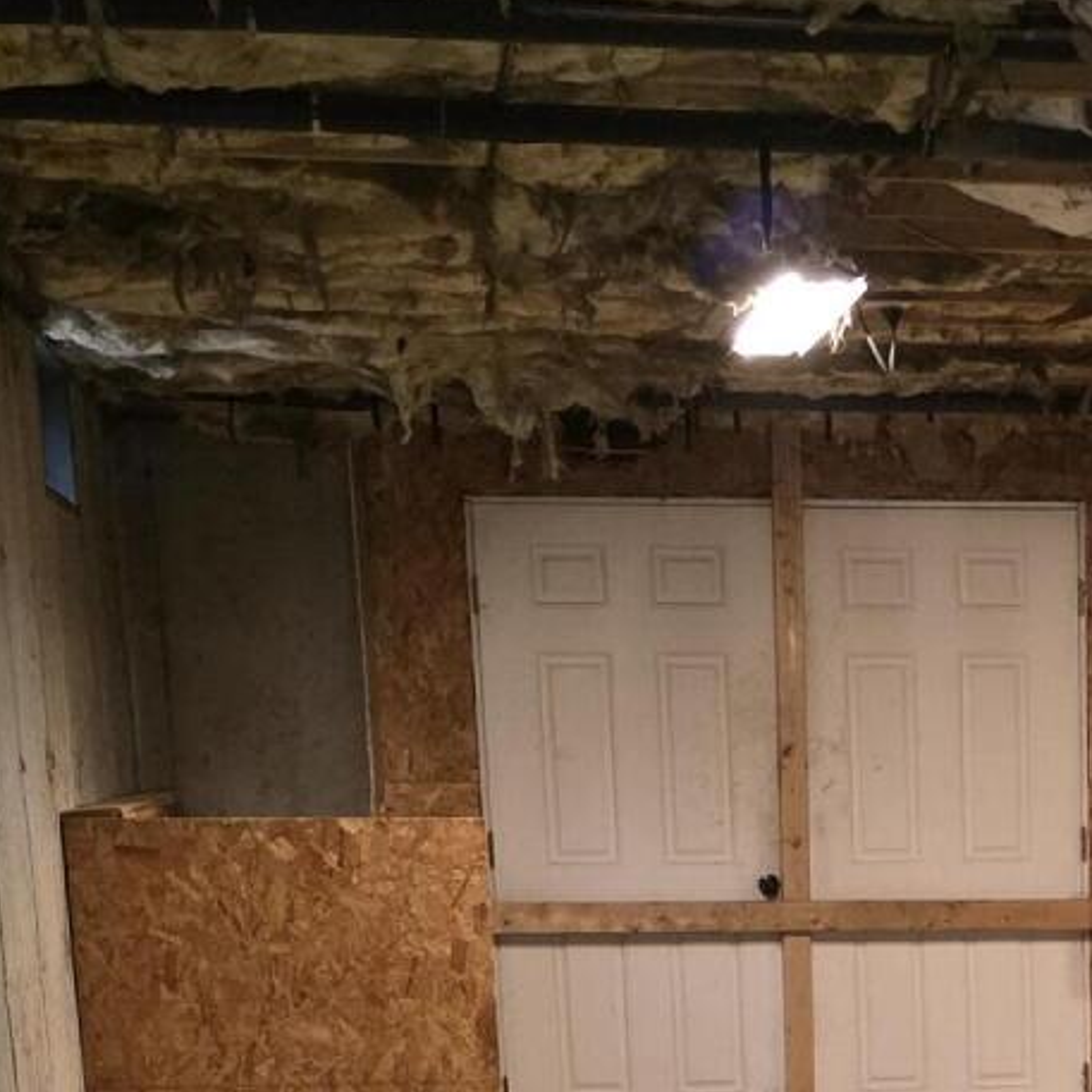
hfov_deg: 18.8
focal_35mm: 89
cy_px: 1496
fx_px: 3176
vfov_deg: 18.0
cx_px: 1168
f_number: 1.7
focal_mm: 6.3
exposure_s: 1/120
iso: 2000
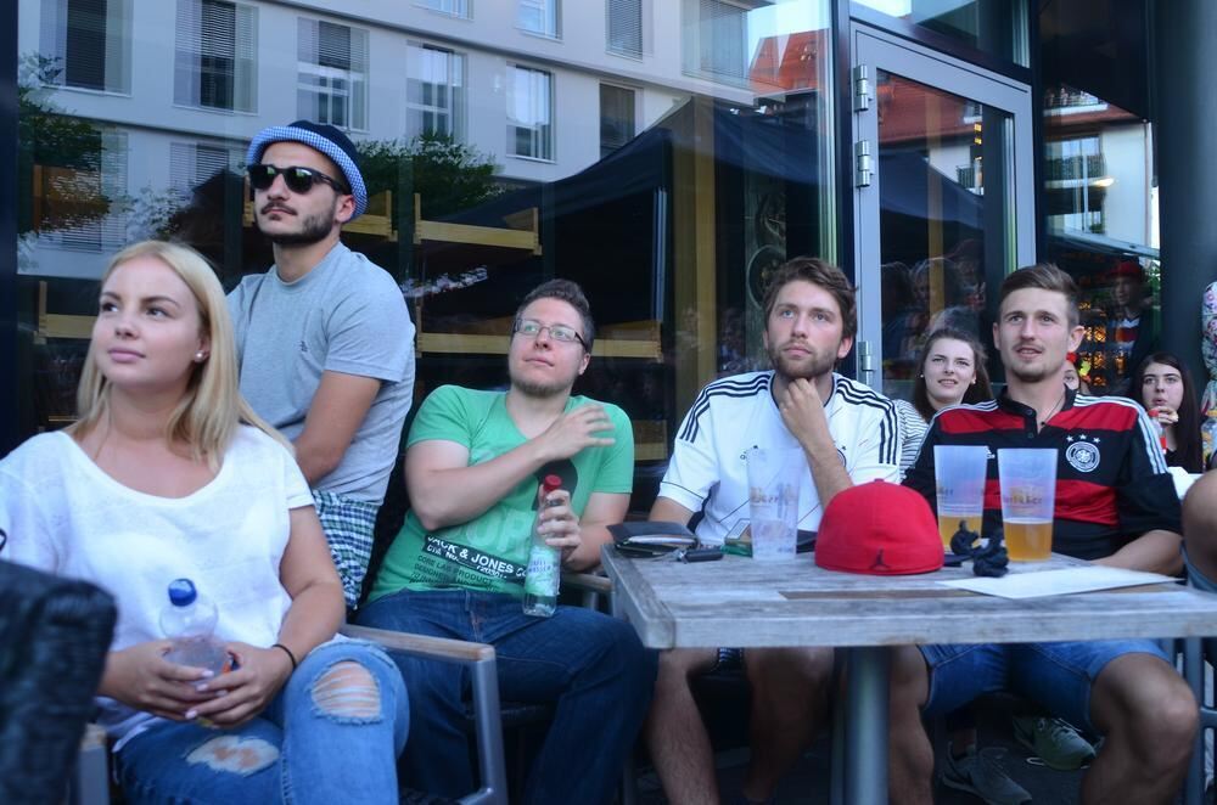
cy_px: 402
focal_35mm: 30
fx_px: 1012
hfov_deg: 62.0
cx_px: 608
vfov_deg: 43.4
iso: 400
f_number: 4
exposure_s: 1/60
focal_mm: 20
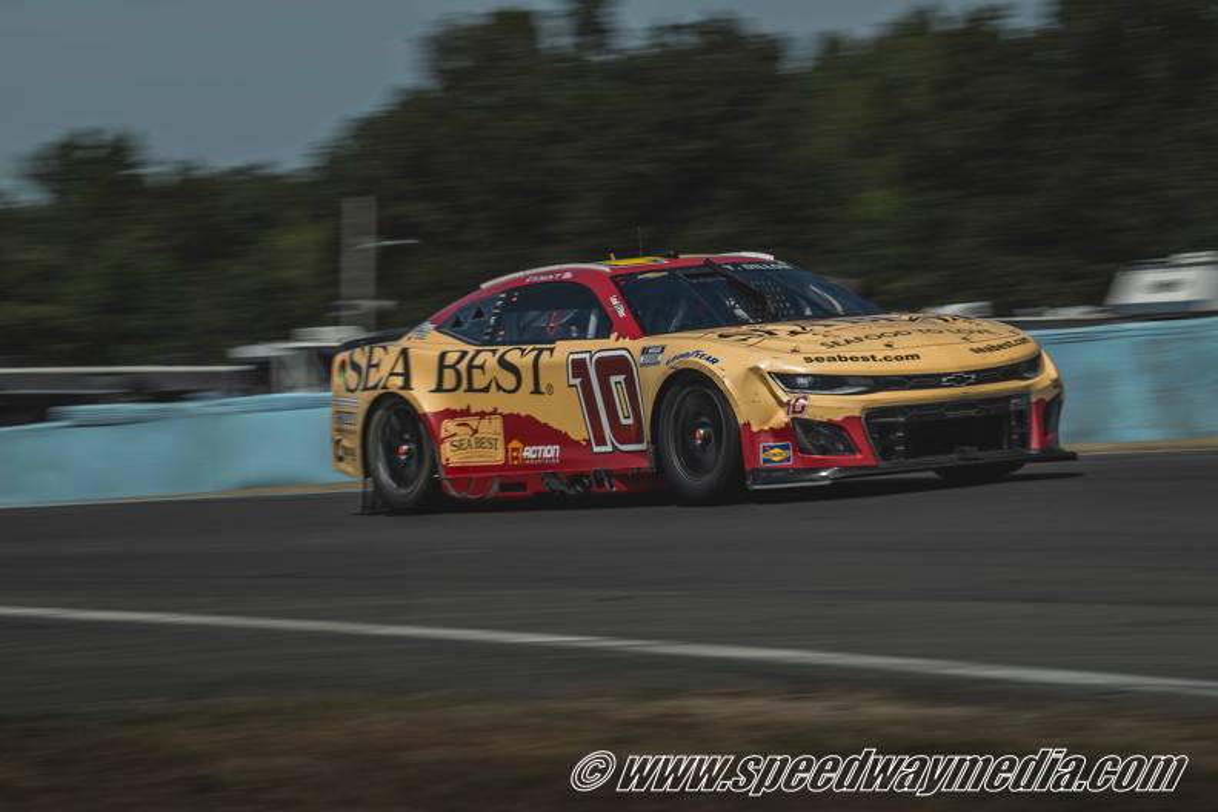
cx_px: 609
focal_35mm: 155
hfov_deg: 13.2
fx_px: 5244
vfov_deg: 8.9
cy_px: 406
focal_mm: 155
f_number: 18
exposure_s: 1/60
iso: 50
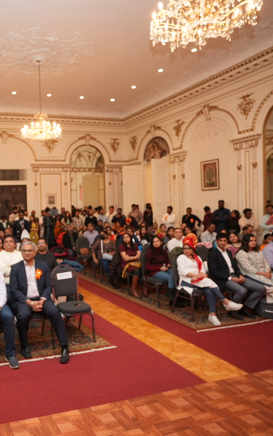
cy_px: 218
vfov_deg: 70.4
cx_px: 14
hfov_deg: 42.5
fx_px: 309
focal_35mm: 26
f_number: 2.8
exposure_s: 1/160
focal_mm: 17
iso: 800
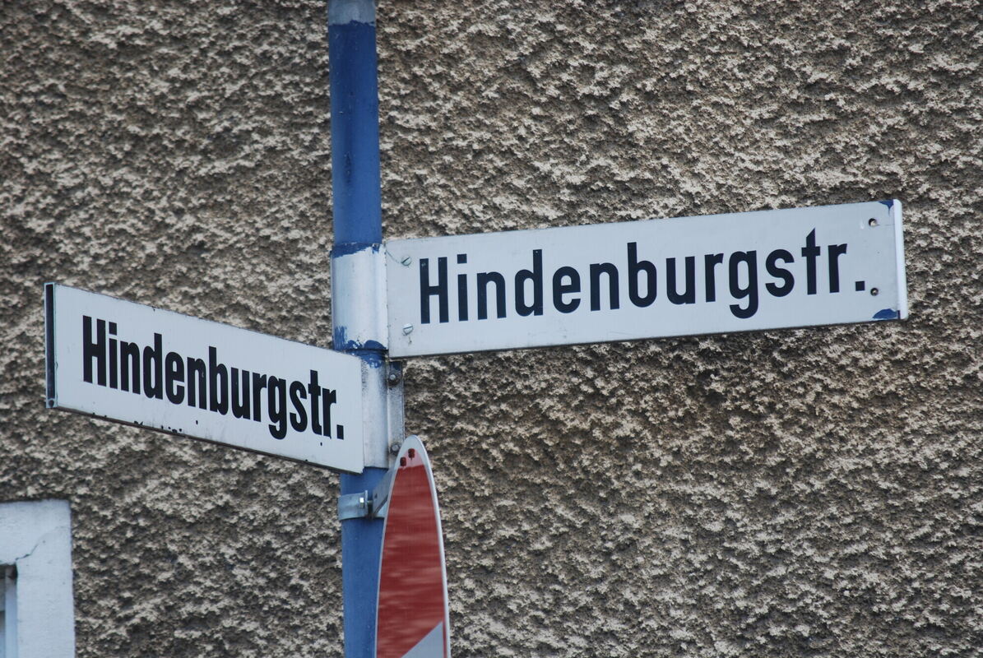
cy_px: 329
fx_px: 8202
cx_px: 492
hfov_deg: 6.9
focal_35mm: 300
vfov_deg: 4.6
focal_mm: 200
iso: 200
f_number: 2.8
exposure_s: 1/500
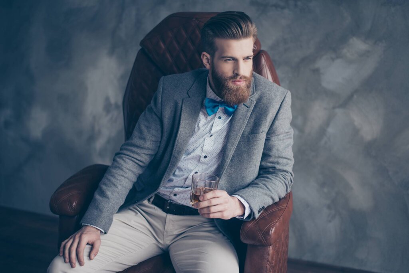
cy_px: 136
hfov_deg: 39.6
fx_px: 568
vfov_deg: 27.0
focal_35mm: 50
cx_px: 204
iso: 160
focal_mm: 50
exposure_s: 1/160
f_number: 2.2
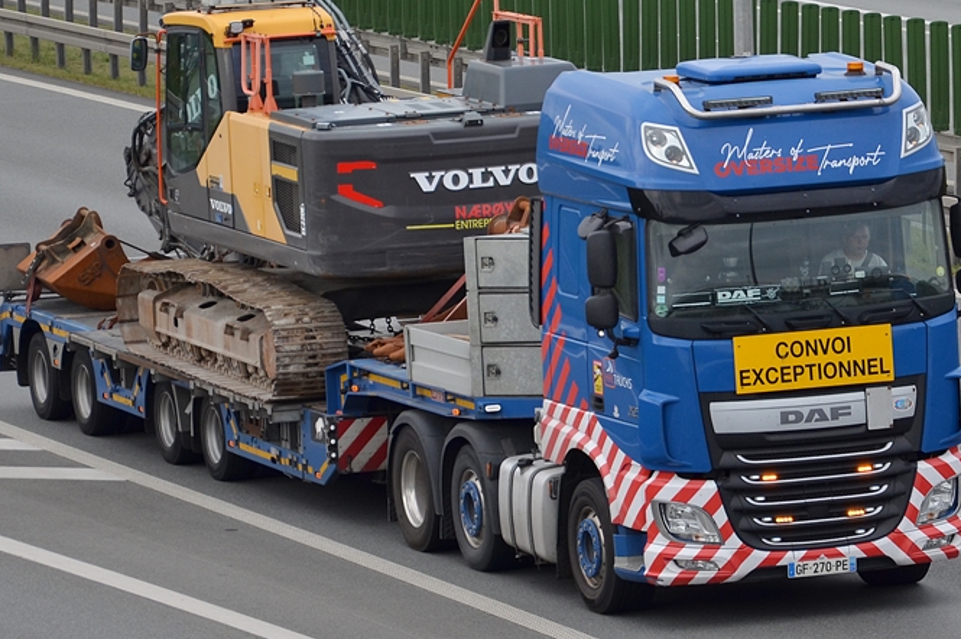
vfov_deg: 7.2
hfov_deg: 10.9
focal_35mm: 190
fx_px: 5056
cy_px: 293
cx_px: 509
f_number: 5.6
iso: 250
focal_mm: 105
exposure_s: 1/1000
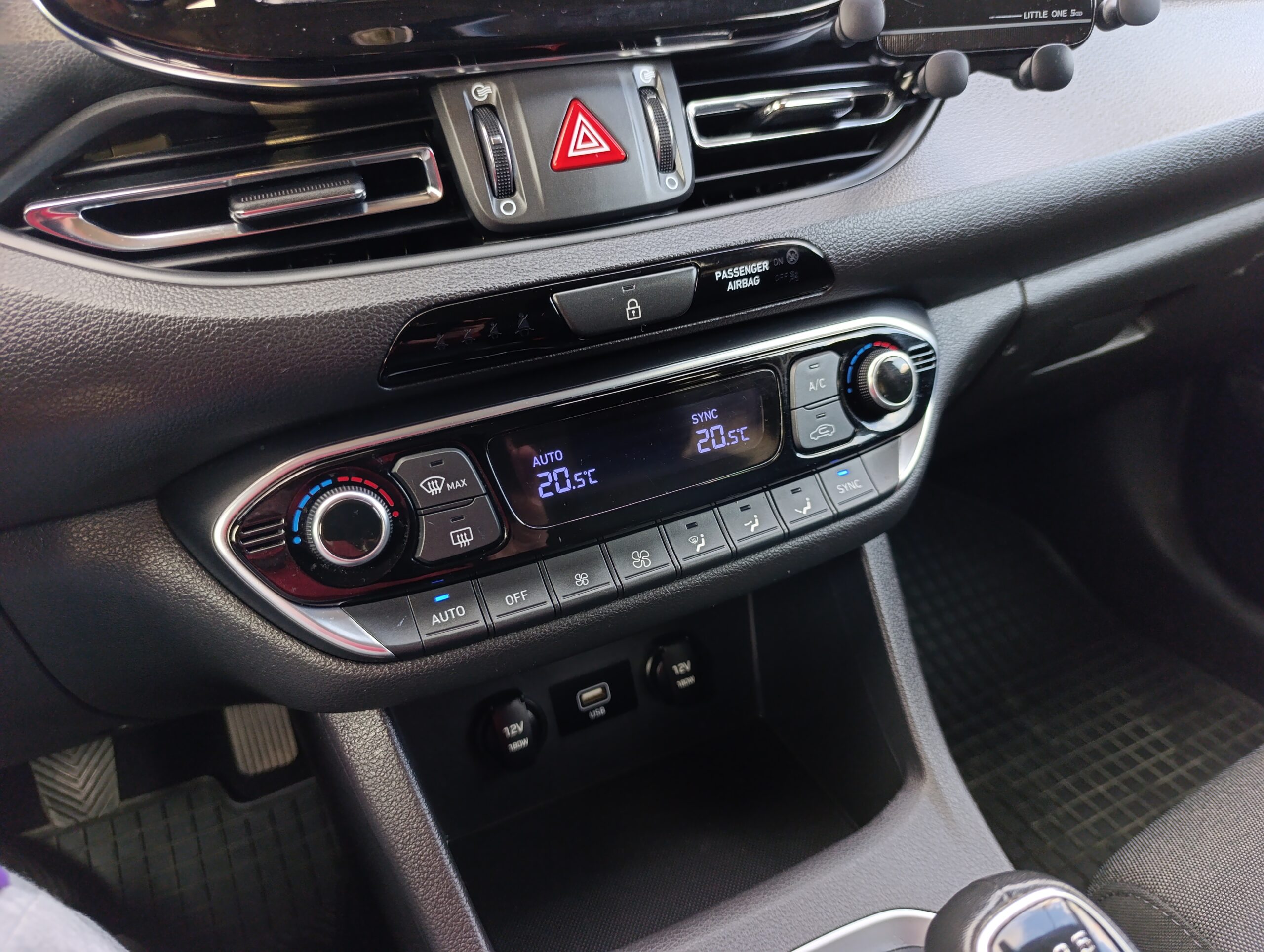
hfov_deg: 73.8
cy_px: 476
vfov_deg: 59.0
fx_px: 841
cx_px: 632
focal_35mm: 23
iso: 250
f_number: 1.6
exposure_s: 1/100
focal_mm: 6.14
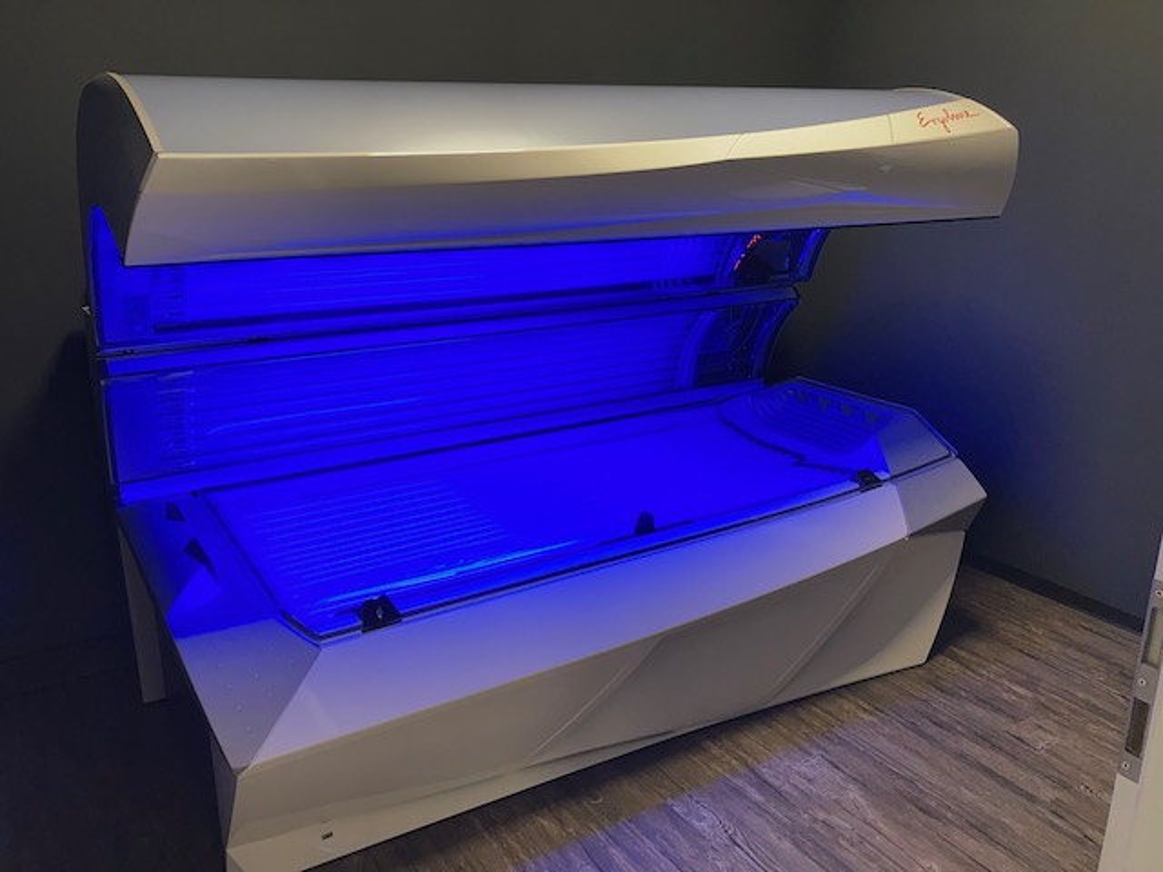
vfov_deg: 49.7
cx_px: 582
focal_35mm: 28
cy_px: 436
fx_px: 941
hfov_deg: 63.4
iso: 160
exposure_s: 1/50
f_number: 1.8
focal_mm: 3.99
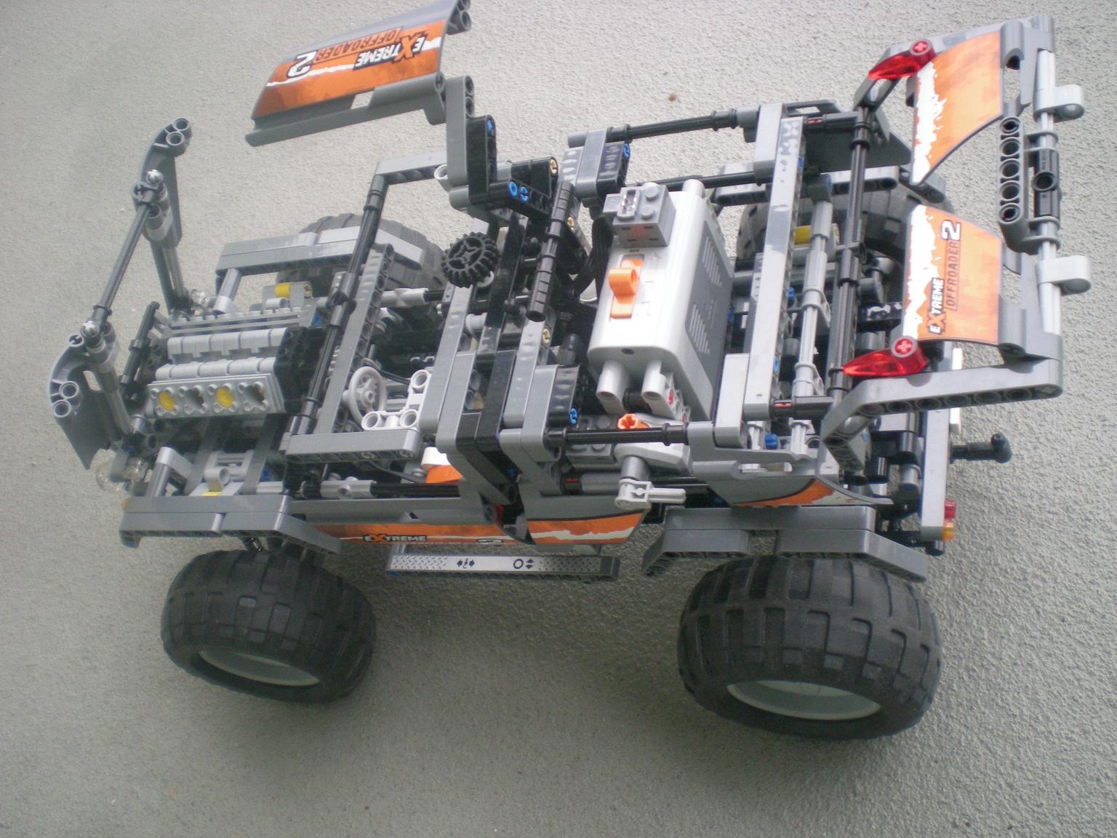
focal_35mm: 38
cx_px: 558
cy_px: 419
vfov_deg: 37.7
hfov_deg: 49.0
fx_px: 1226
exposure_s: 1/35.2
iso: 200
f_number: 3.1
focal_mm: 6.3
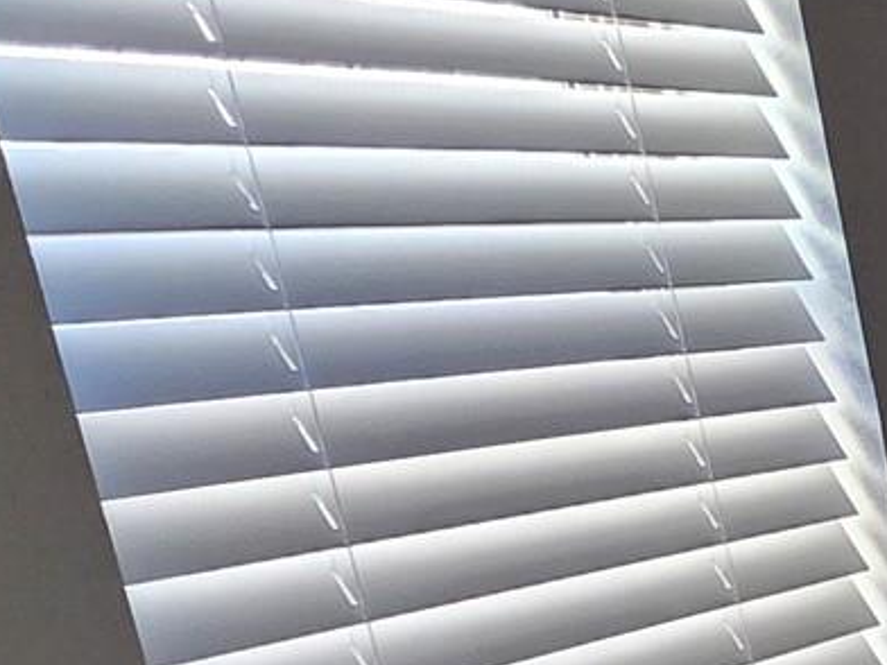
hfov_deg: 18.8
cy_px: 692
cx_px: 1747
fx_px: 1742
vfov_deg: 20.8
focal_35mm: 68
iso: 500
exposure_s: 1/60
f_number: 2.2
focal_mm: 2.2
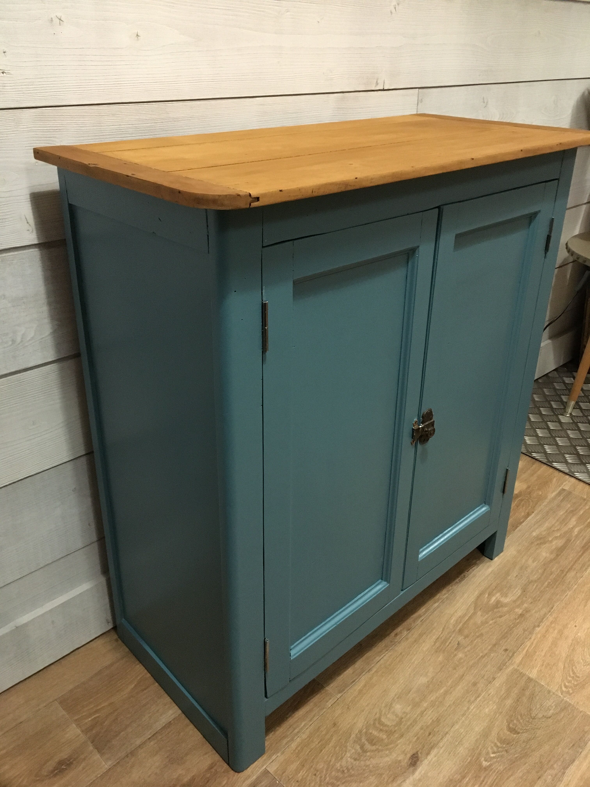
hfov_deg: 48.2
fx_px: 659
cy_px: 394
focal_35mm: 29
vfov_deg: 61.7
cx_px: 295
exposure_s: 1/17
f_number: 2.2
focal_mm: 4.15
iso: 320
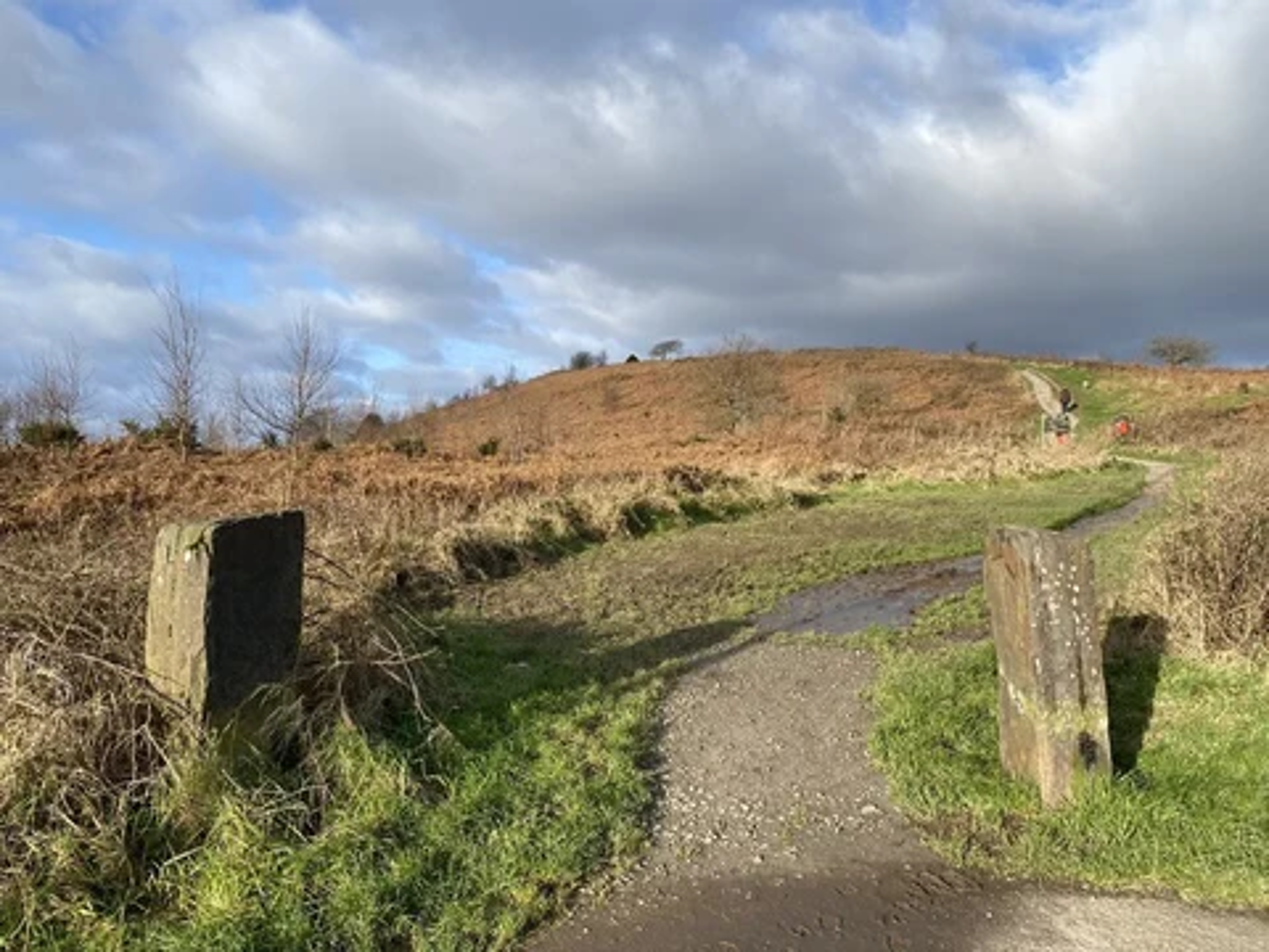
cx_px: 634
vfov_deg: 53.1
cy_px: 476
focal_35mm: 26
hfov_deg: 67.3
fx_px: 953
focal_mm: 4.25
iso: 32
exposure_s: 1/1754
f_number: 1.8
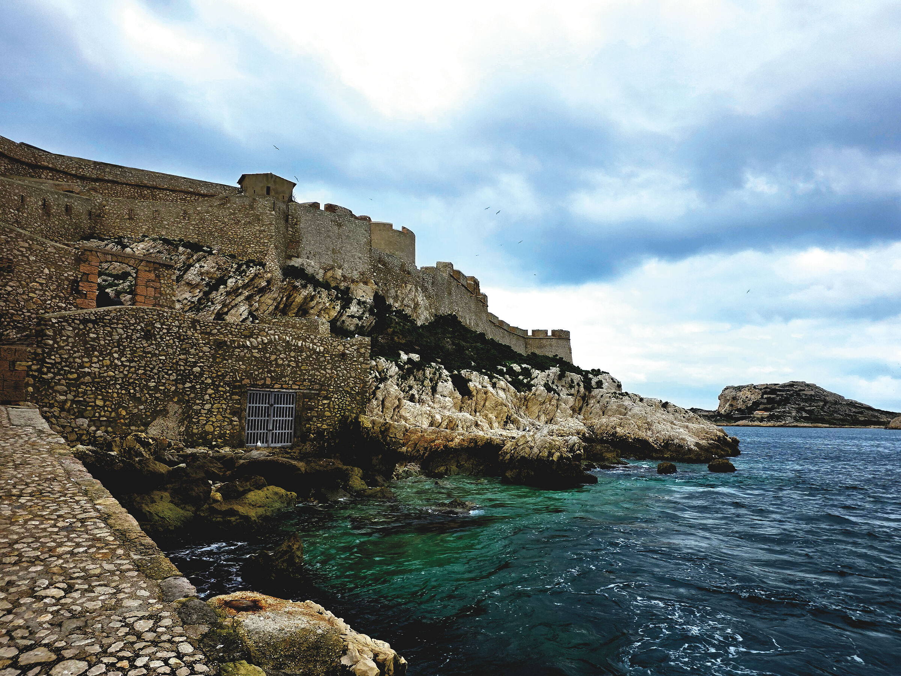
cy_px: 338
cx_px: 450
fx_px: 599
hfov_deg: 73.9
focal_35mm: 23
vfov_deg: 58.9
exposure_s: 1/5153
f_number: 1.7
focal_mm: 6.2
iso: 80
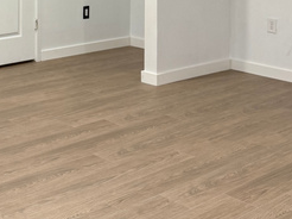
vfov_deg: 18.2
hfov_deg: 25.0
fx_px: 632
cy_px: -68
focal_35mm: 75
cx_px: 14
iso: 125
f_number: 1.78
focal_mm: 6.76
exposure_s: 1/60
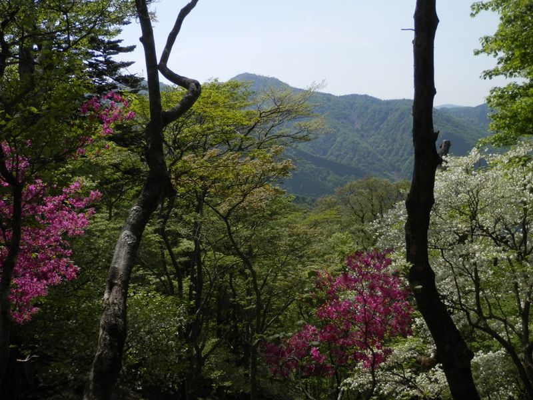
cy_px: 200
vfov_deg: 42.9
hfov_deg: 55.4
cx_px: 266
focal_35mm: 33
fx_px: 508
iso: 80
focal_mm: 6
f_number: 3.4
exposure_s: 1/1250
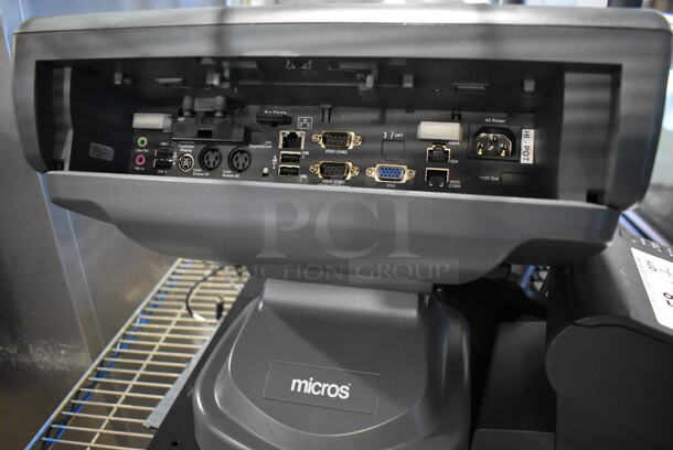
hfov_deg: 67.3
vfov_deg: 48.0
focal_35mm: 27
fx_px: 505
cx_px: 336
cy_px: 225
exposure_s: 1/125
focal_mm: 18
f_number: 3.5
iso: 6400
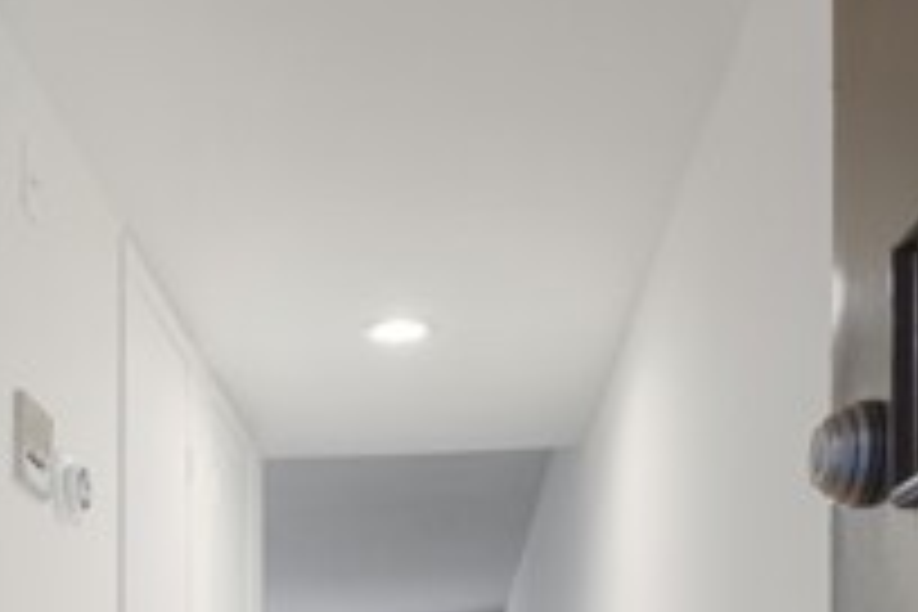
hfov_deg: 39.7
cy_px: 781
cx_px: 144
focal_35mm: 47
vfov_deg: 25.1
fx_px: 1198
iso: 250
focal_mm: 10
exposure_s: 1/1.43
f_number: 9
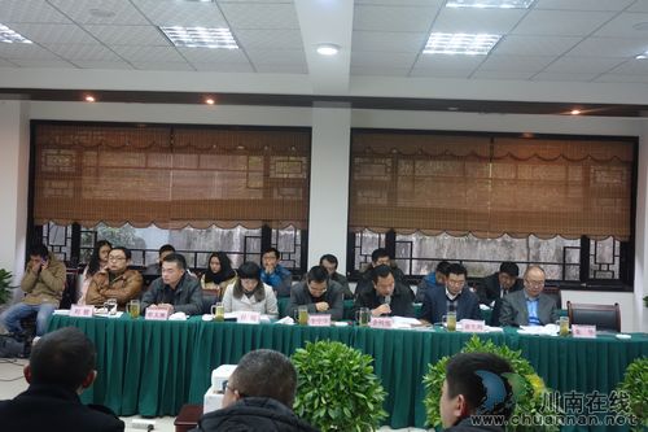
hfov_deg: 51.9
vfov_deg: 35.9
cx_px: 324
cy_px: 216
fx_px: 666
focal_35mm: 37
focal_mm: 13.75
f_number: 2.8
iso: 640
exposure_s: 1/40
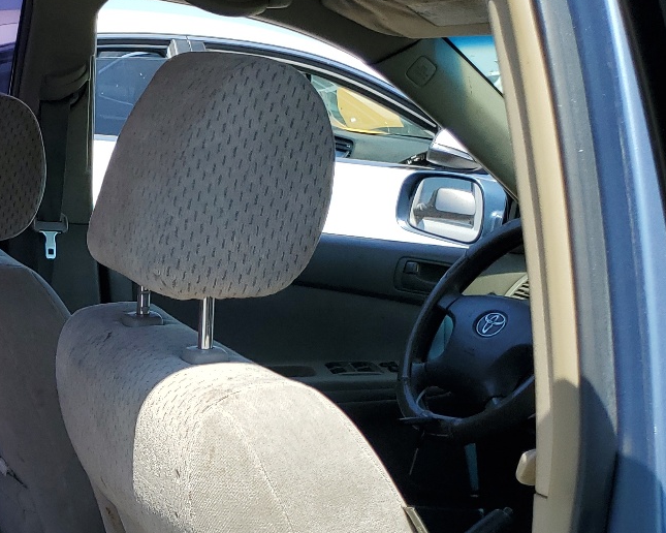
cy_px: 491
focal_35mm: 63
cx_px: -141
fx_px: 1242
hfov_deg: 26.5
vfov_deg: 23.5
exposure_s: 1/1667
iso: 50
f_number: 1.5
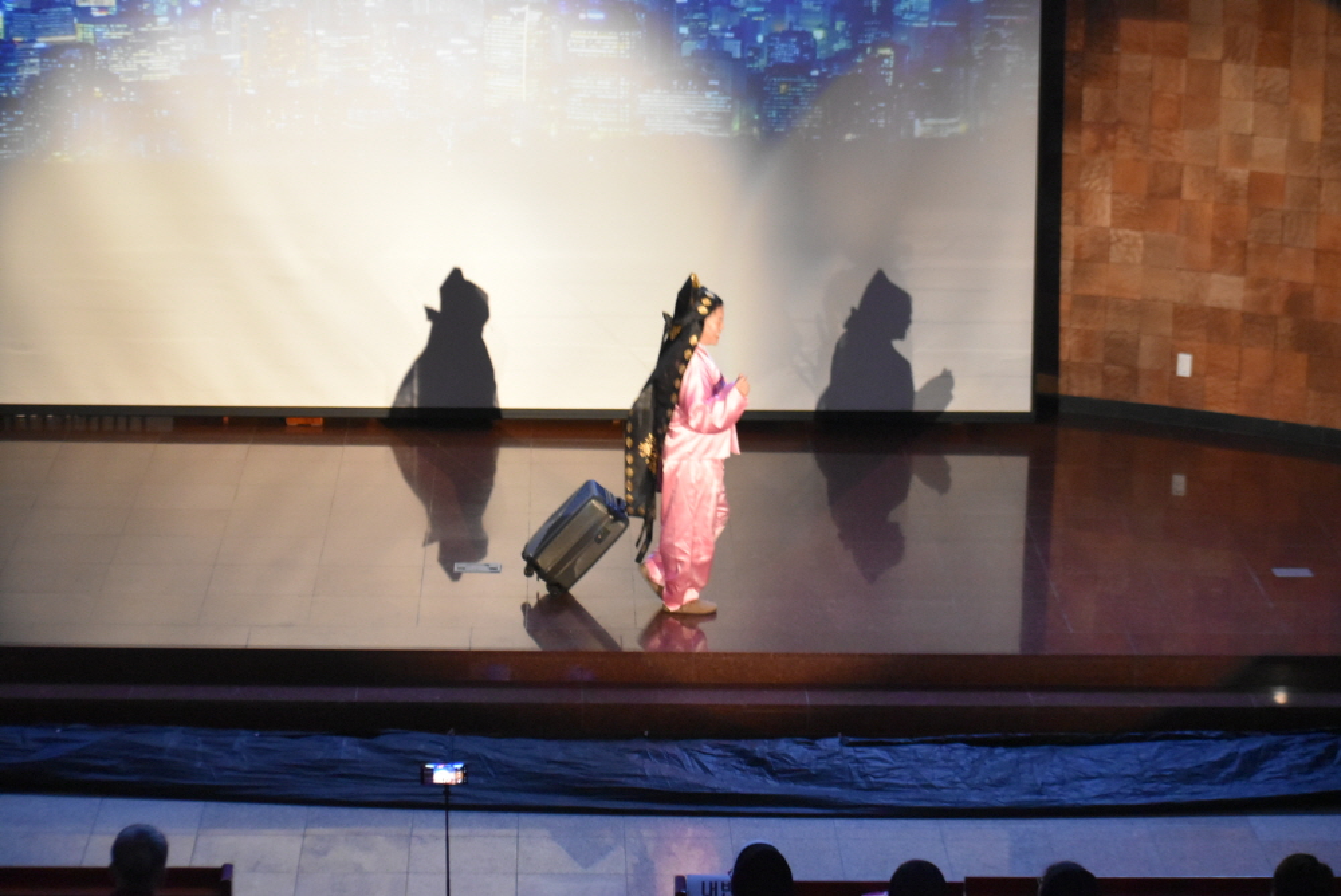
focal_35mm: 105
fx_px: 3913
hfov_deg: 19.4
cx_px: 670
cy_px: 448
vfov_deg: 13.1
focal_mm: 70
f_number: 4.5
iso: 4500
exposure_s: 1/60
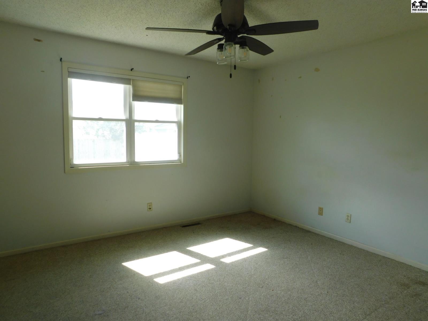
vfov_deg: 58.9
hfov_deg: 73.9
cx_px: 214
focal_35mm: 23
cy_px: 160
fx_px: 284
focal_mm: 4
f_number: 3
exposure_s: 1/100
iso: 125
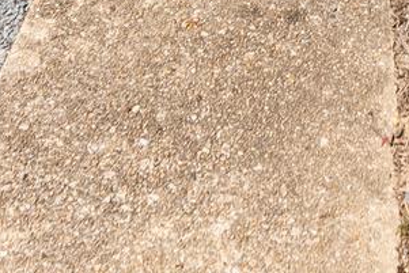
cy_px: -635
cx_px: 404
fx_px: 1239
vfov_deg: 9.1
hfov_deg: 18.3
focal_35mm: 109
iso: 200
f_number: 8
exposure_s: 1/400
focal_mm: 16
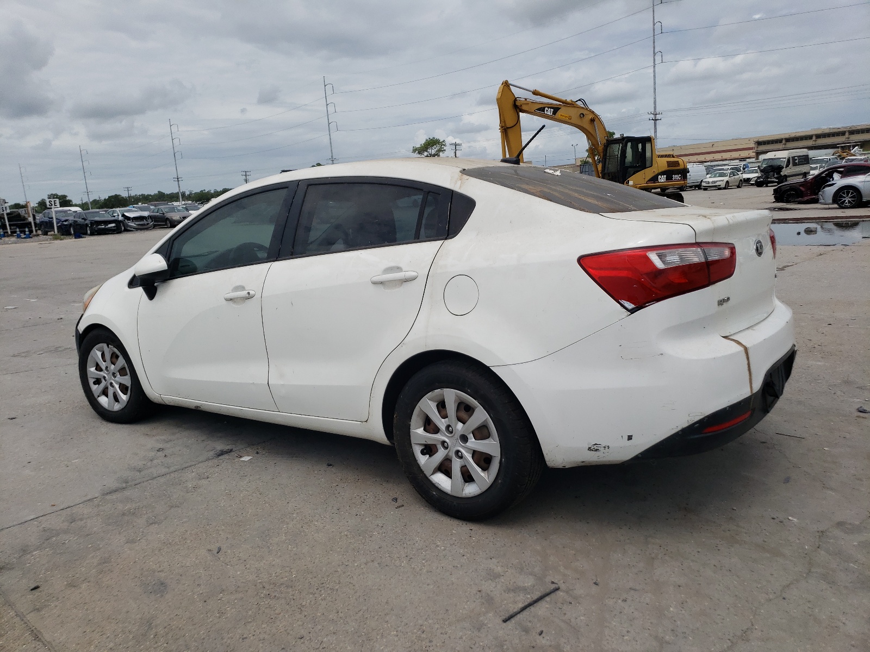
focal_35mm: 26
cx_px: 435
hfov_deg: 67.3
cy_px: 326
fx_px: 653
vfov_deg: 53.1
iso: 50
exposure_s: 1/10000
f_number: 1.5
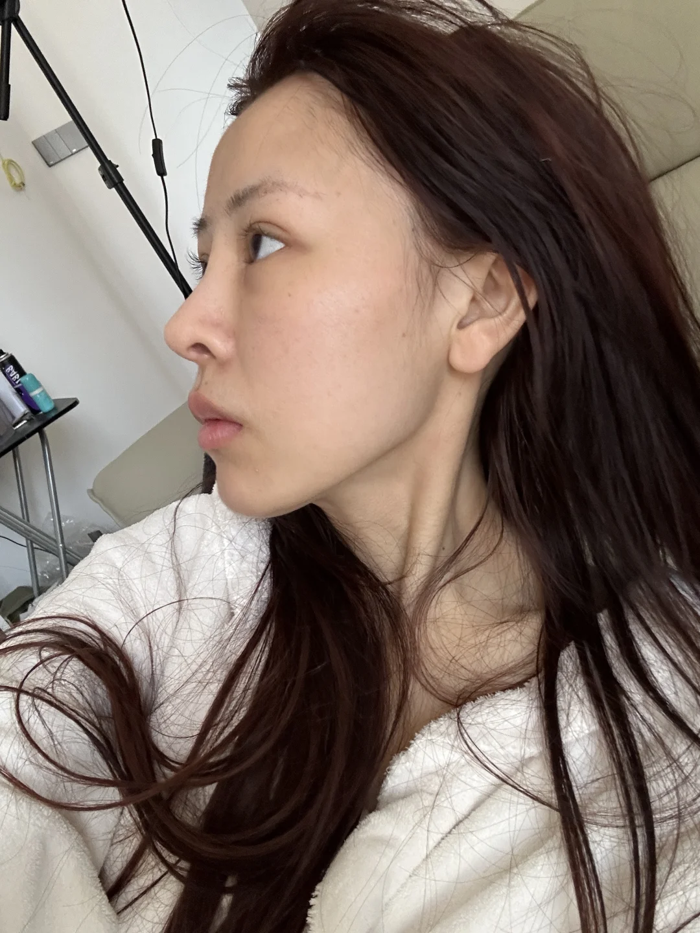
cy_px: 466
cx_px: 350
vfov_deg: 60.0
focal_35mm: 30
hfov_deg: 46.8
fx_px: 809
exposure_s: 1/60
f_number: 1.9
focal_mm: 2.69
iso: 200
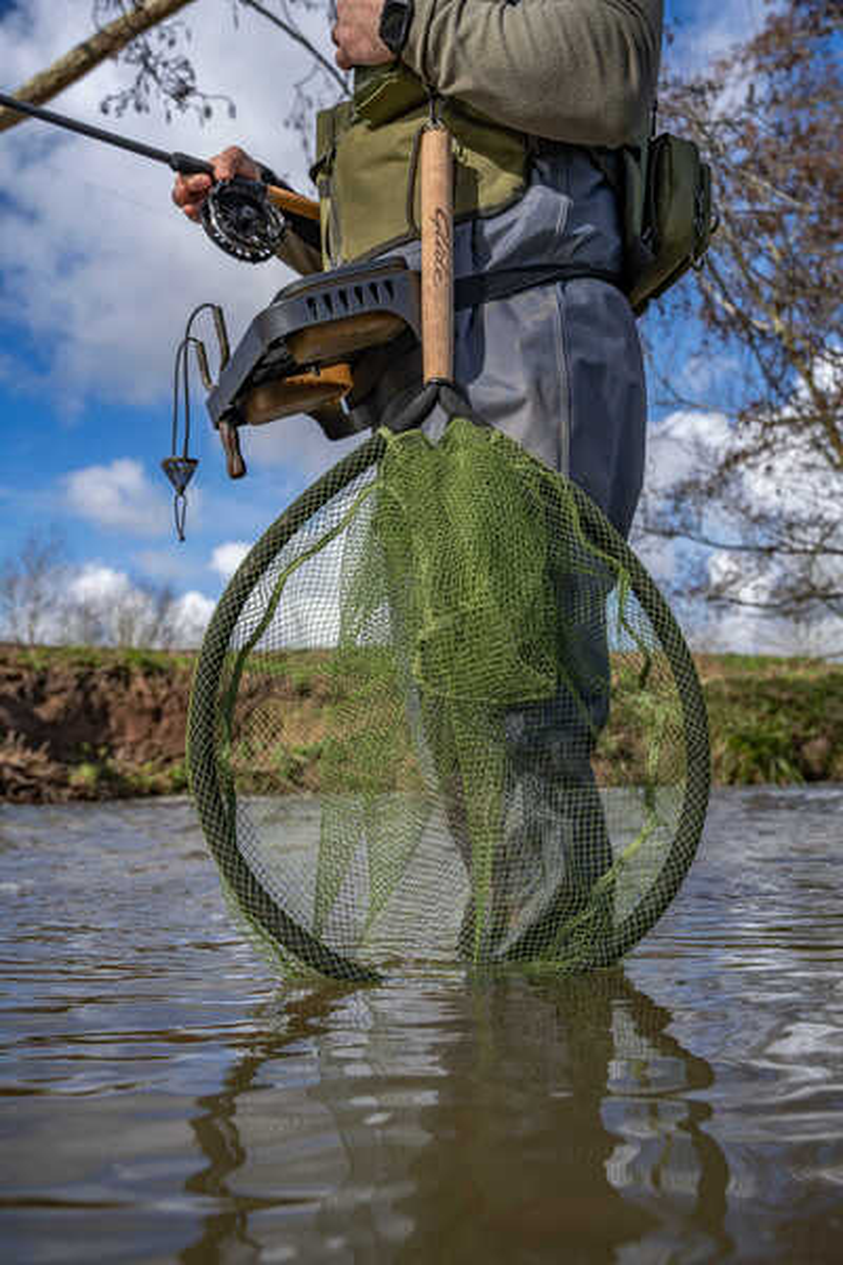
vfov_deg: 57.1
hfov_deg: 39.9
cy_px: 632
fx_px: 1163
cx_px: 422
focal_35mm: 33
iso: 100
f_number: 5
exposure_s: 1/500
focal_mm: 33.1
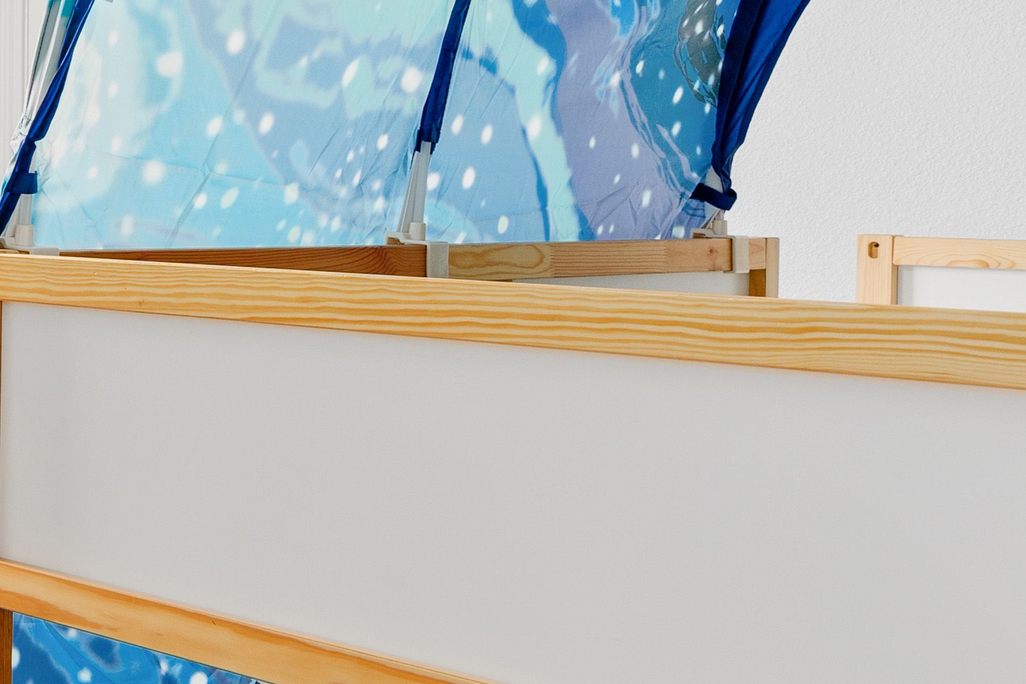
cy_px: 200
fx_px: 1596
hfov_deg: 23.5
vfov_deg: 24.0
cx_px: -706
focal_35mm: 56
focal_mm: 16
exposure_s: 1/5
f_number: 7.1
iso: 320
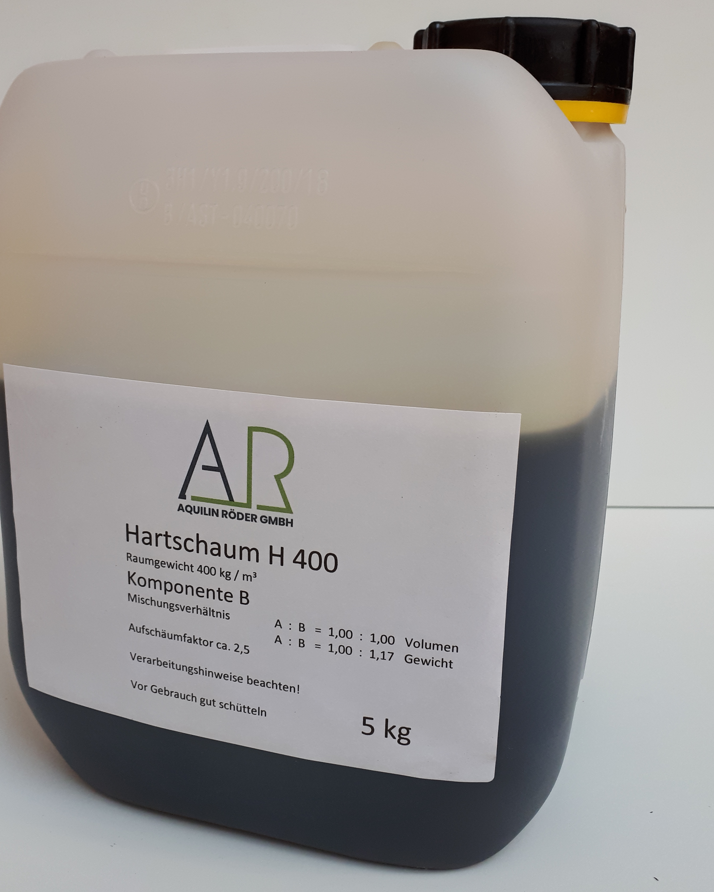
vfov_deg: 50.3
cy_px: 442
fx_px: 951
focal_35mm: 36
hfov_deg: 41.1
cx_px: 327
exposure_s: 1/100
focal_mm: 3.6
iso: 80
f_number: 1.9
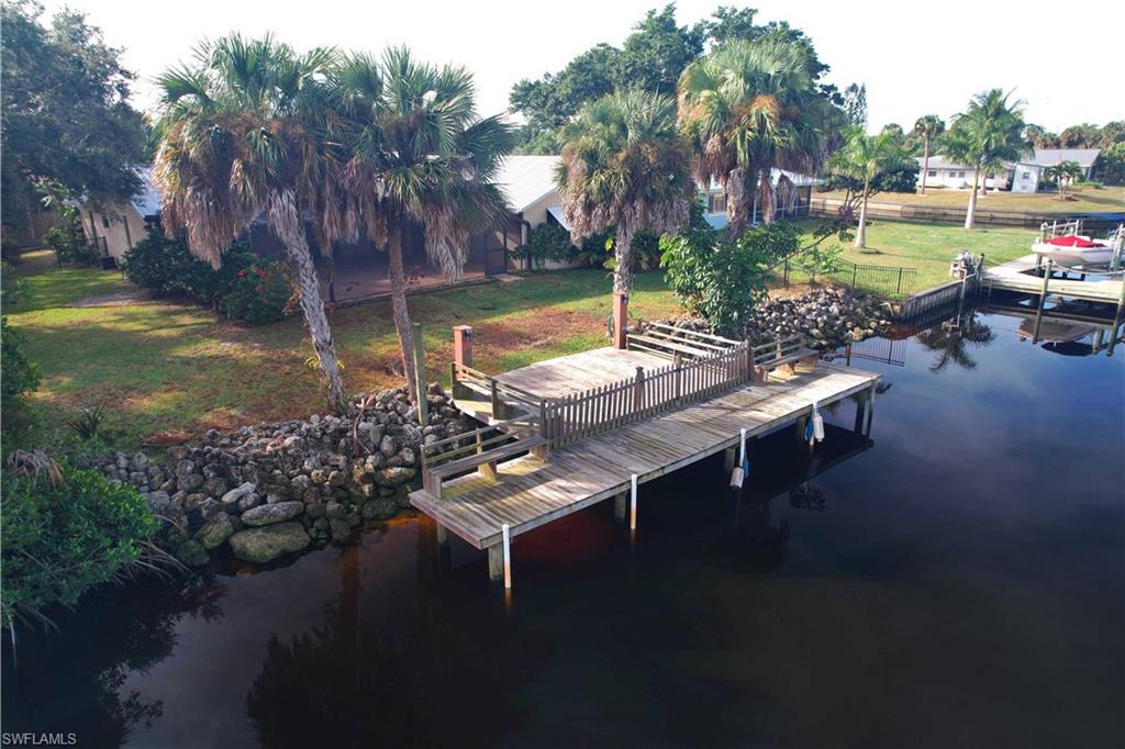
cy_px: 374
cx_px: 562
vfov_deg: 57.2
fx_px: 687
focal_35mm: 22
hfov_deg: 78.6
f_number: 2.8
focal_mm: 8.38
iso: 100
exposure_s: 1/120
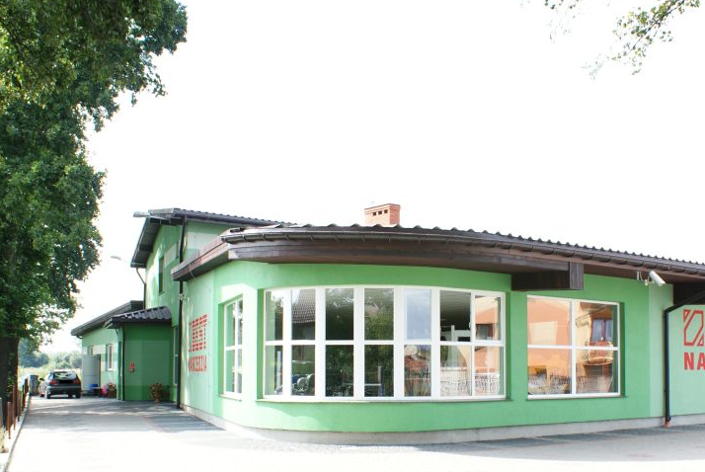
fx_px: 843
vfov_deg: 31.0
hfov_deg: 45.3
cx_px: 392
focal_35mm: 43
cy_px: 327
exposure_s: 1/60
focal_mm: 20
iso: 100
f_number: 7.1
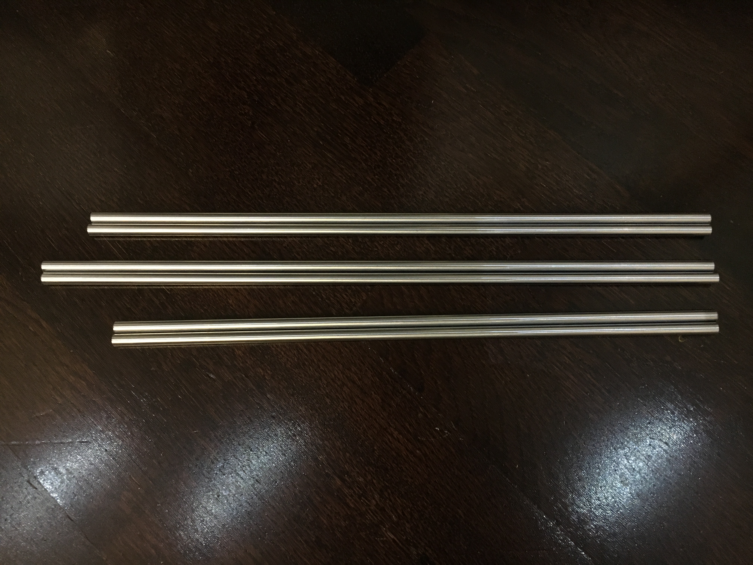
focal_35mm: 29
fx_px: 631
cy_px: 282
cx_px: 376
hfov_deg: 61.7
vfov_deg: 48.2
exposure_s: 1/17
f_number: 2.2
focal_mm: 4.15
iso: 400
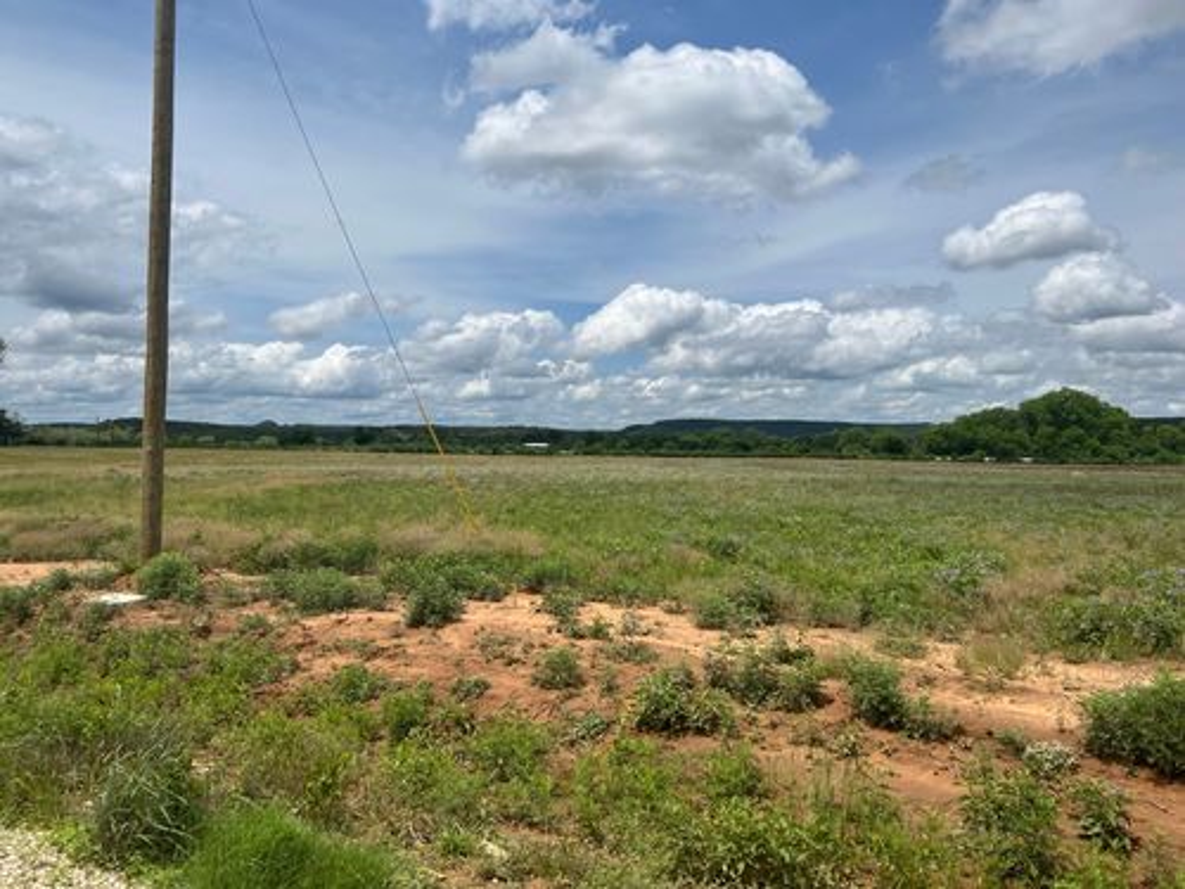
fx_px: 890
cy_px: 444
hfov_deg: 67.3
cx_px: 592
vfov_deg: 53.1
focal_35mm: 26
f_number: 1.5
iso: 50
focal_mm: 5.7
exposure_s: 1/10309
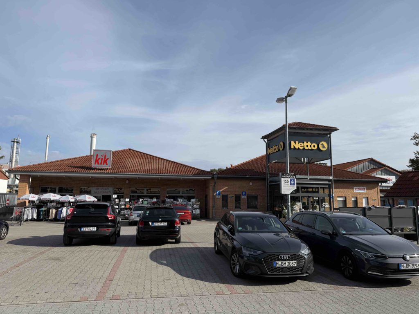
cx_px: 210
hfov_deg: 71.6
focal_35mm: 24
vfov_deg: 56.8
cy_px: 157
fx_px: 291
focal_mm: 6.76
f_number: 1.78
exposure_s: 1/6711
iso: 80
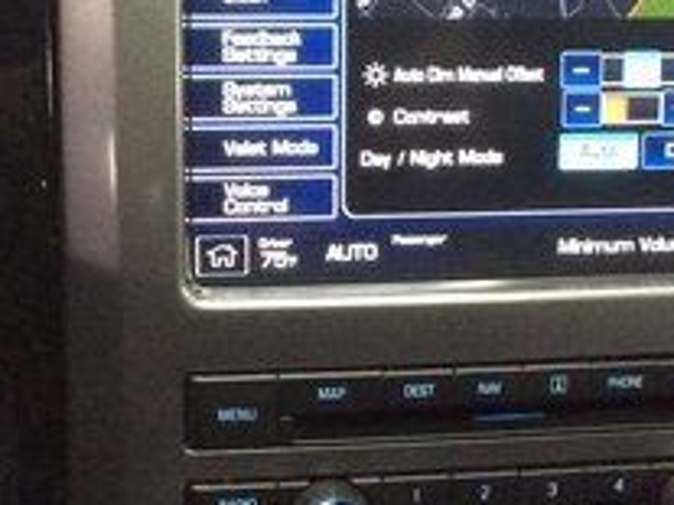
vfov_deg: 14.9
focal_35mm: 99
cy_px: 248
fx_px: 1926
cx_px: 436
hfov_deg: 19.8
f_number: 2.4
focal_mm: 3.3
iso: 320
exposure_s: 1/20
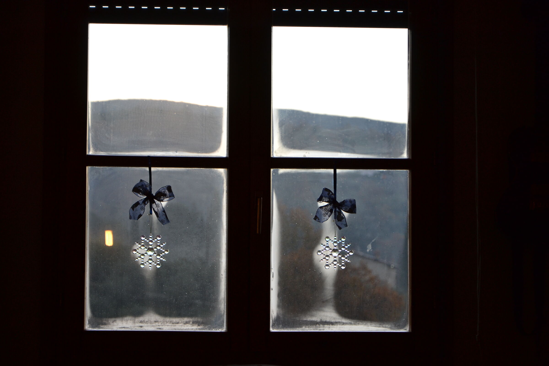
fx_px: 1944
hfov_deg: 16.1
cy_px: 183
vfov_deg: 10.8
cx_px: 274
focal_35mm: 128
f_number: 5.6
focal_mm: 85
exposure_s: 1/125
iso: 250
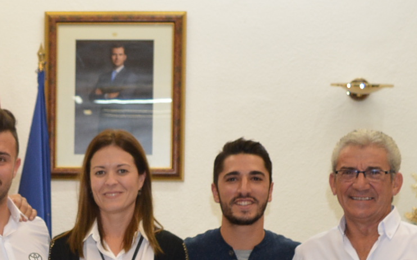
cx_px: 31
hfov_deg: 18.4
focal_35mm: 111
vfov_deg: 11.5
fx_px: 1262
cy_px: 350
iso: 400
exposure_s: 1/60
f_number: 4
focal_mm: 18
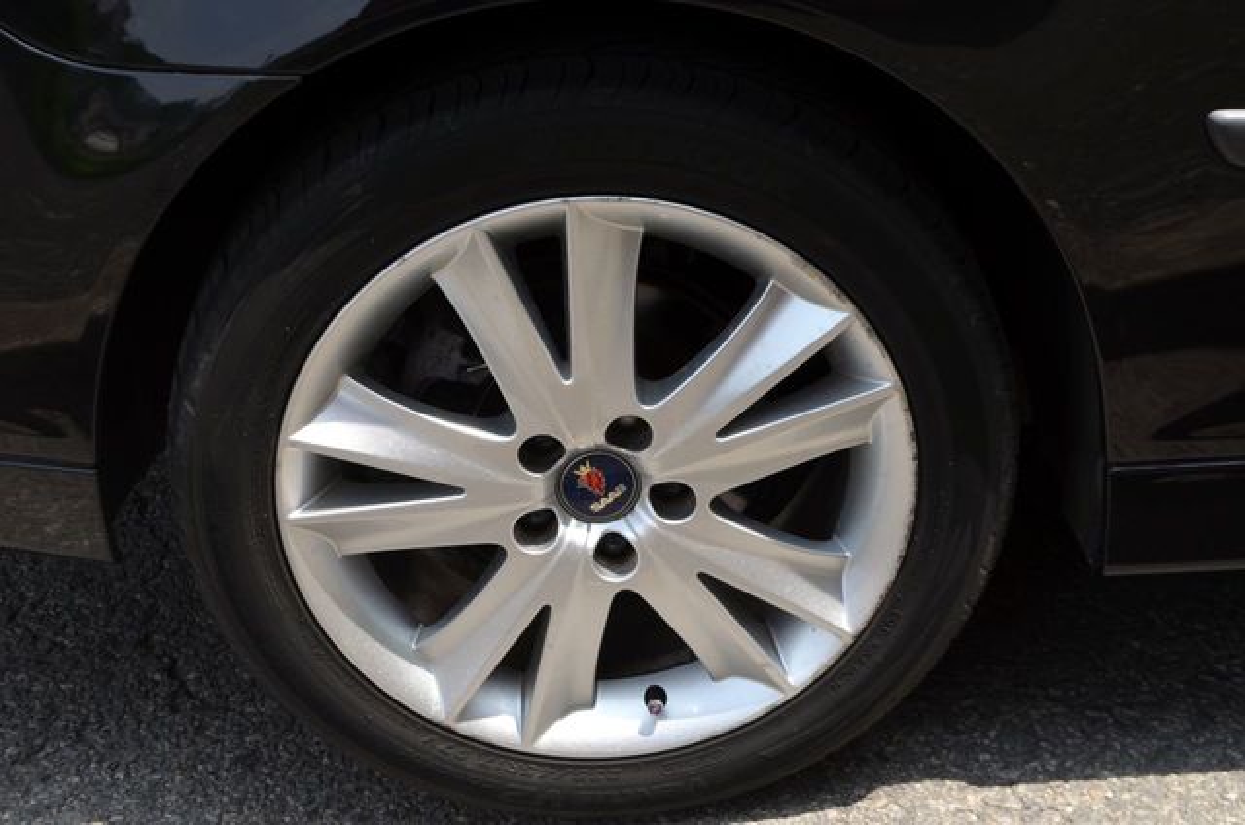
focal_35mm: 51
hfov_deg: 39.0
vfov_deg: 26.4
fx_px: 1760
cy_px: 412
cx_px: 622
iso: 200
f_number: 8
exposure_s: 1/250
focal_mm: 34
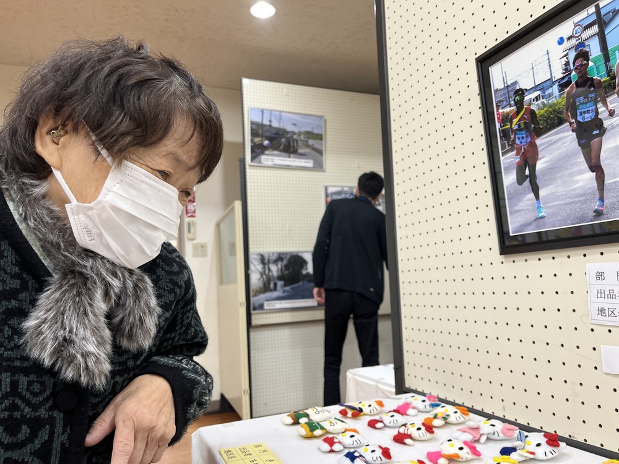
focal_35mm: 26
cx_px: 310
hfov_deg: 67.3
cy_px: 232
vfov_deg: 53.1
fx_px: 465
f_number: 1.6
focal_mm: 5.1
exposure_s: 1/60
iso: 80
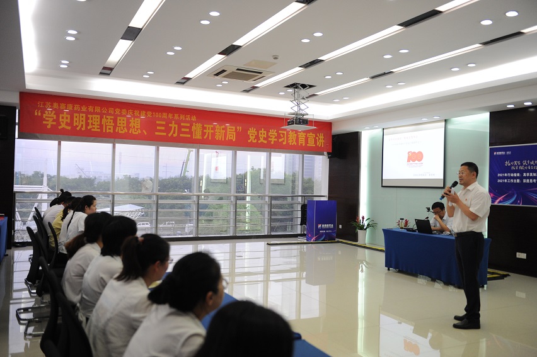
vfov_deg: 41.1
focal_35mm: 32
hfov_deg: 58.7
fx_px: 477
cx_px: 268
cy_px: 178
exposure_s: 1/250
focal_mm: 32
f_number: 2.8
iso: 1600
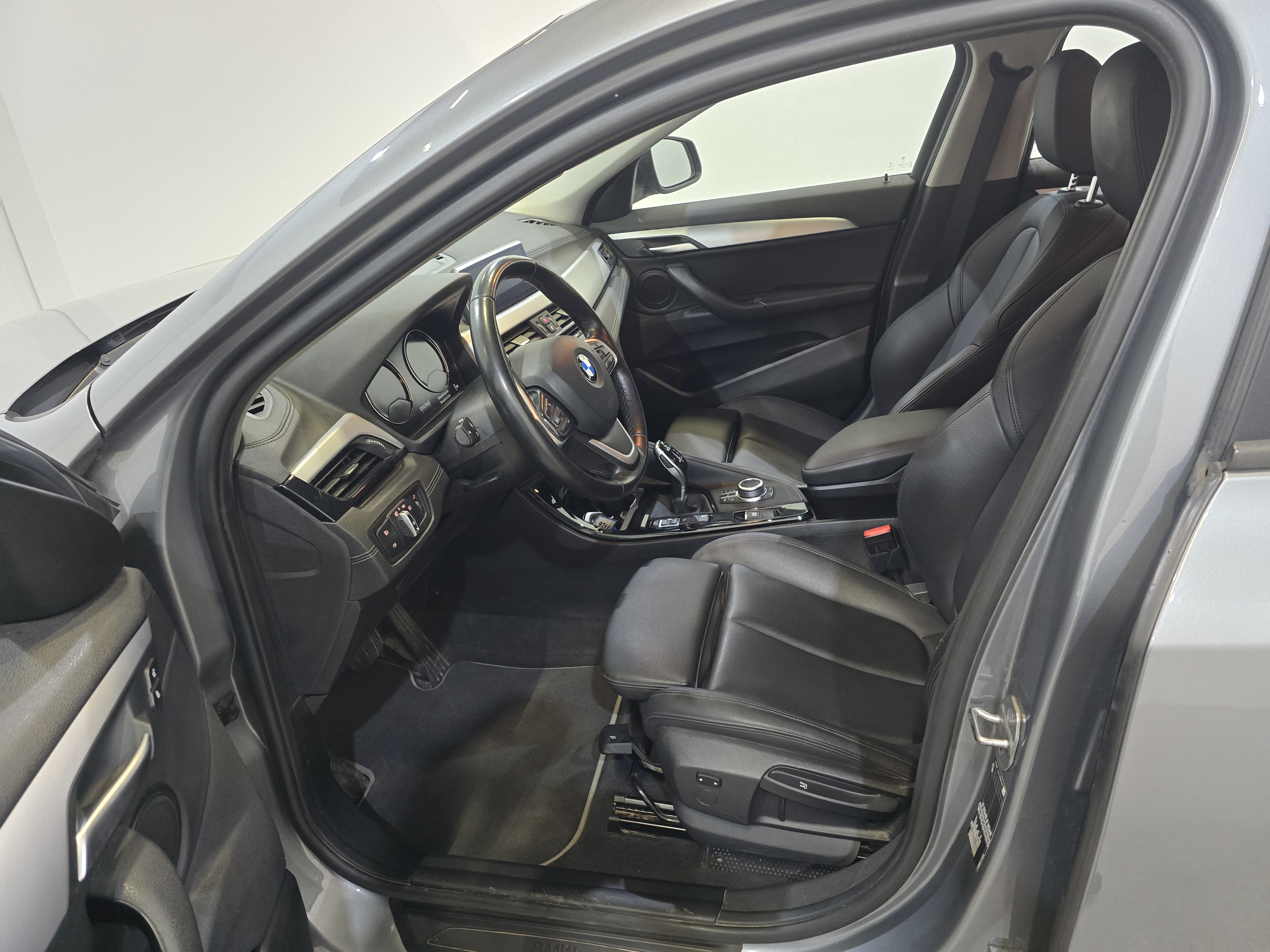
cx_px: 635
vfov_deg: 58.9
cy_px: 476
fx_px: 844
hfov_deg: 73.9
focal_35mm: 23
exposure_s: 1/100
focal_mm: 6.3
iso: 1000
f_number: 1.7
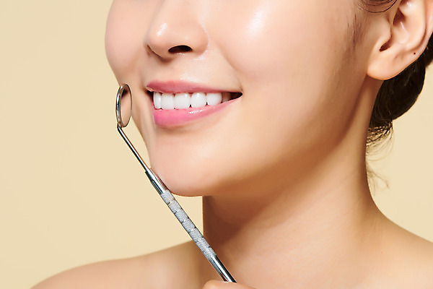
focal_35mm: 105
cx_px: 216
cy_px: 144
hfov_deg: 19.5
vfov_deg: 13.0
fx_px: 1263
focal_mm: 105
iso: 64
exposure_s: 1/125
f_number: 16
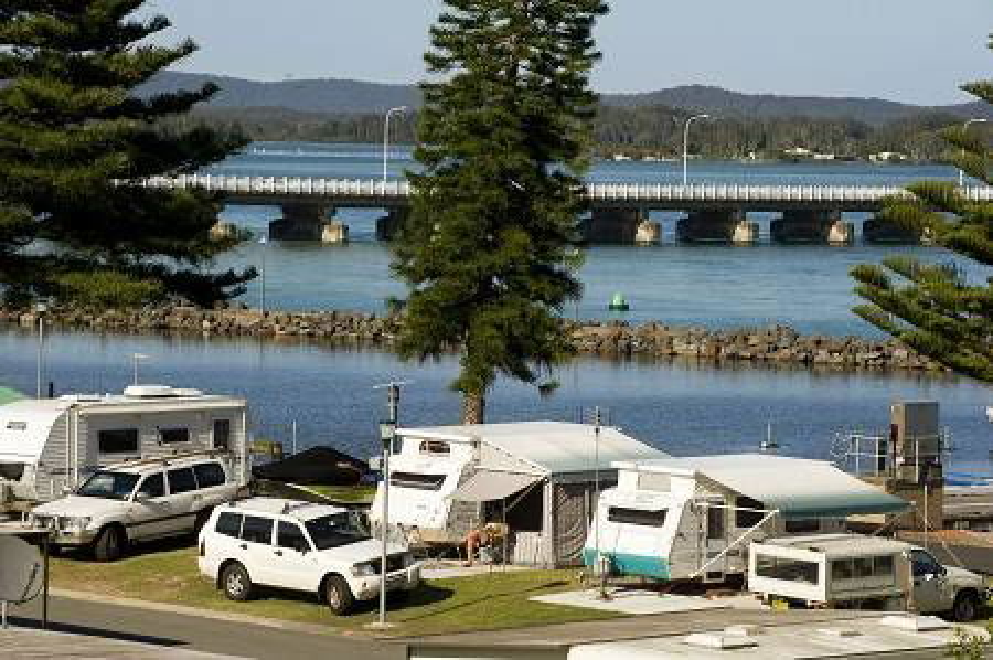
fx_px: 4133
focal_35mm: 150
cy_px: 330
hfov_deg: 13.7
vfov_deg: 9.1
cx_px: 496
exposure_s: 1/500
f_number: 11
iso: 400
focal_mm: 150
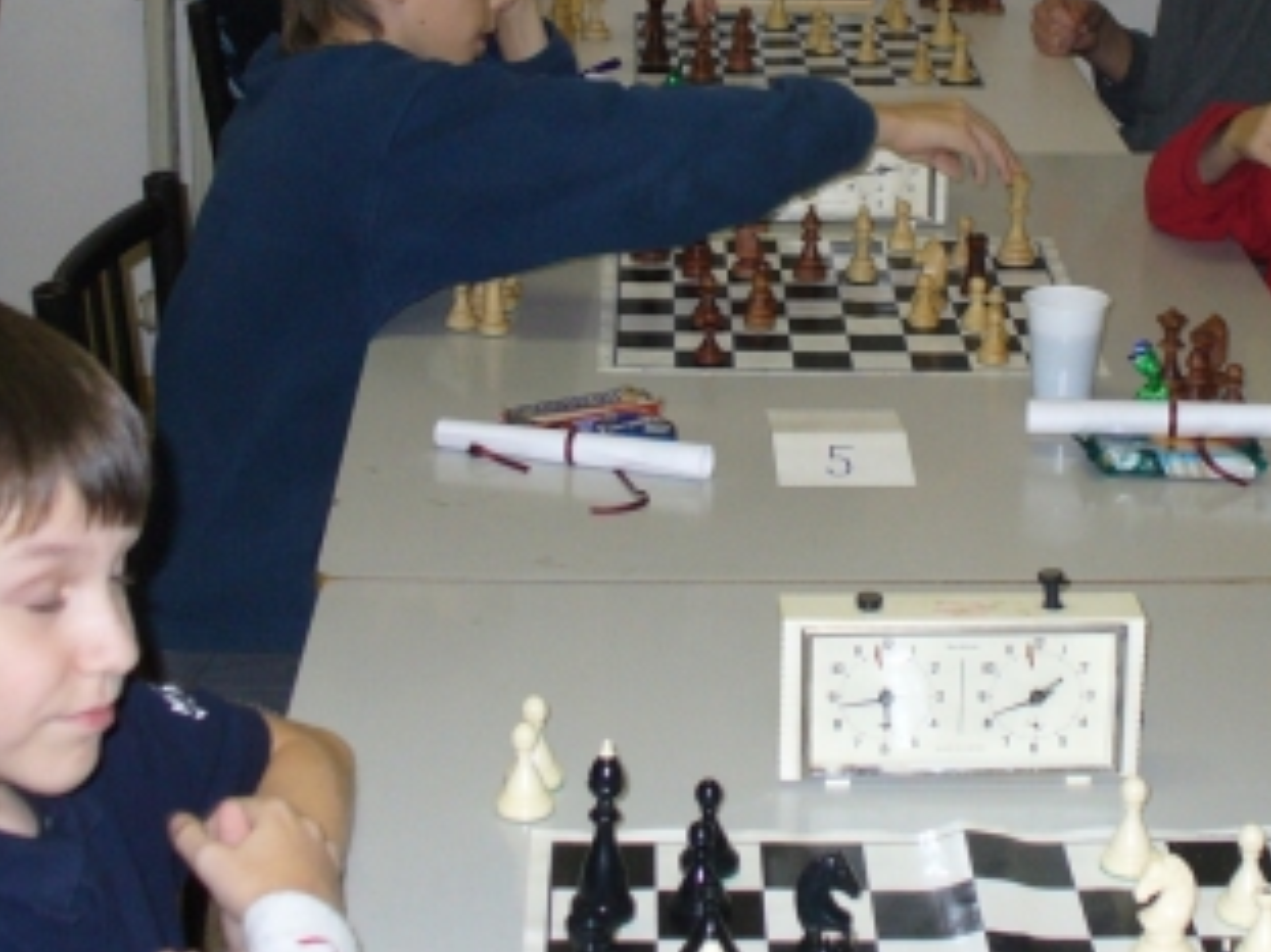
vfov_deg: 18.0
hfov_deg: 23.9
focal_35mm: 81
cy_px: 172
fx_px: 2973
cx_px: 924
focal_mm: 7
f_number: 2.9
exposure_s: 1/60
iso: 150
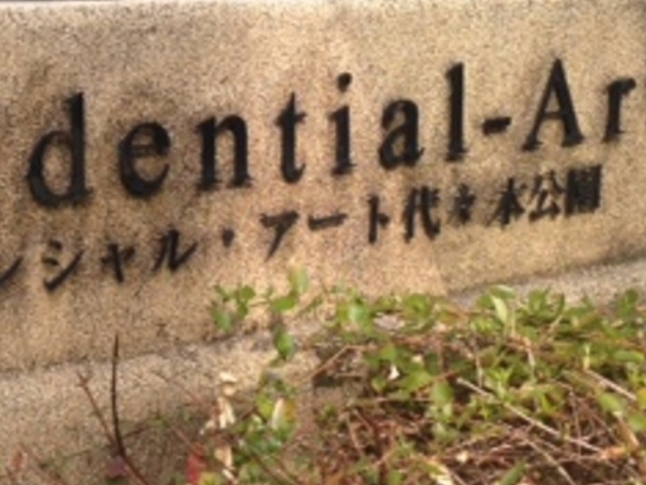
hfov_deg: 21.6
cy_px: 164
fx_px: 1680
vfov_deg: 16.4
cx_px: 195
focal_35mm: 90
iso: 50
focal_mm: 4.12
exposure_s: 1/547
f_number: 2.4
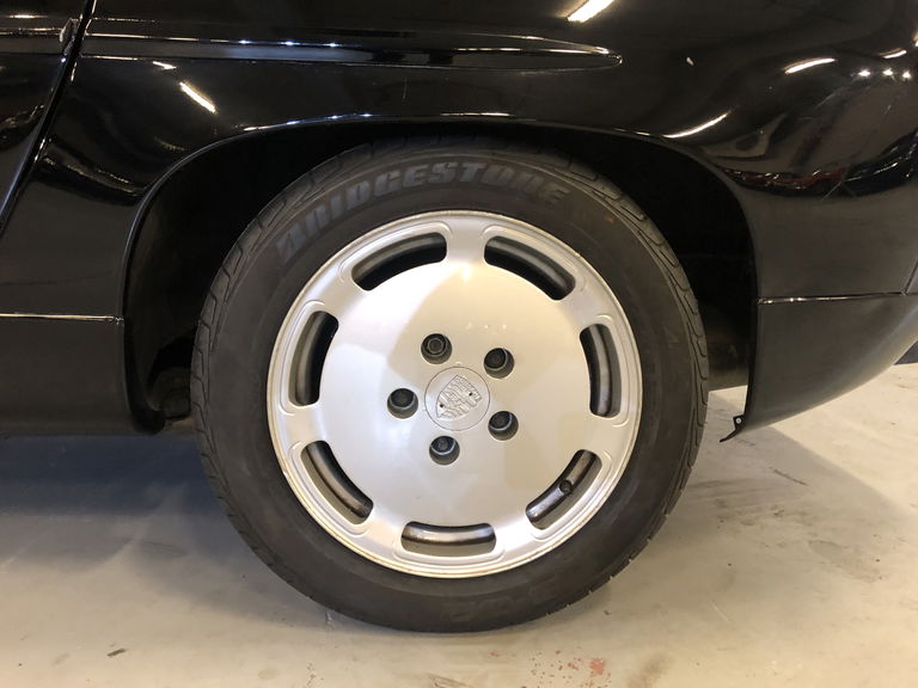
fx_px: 743
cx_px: 459
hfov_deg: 63.4
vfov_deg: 49.7
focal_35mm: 28
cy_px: 344
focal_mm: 3.99
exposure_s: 1/9
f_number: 1.8
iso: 100
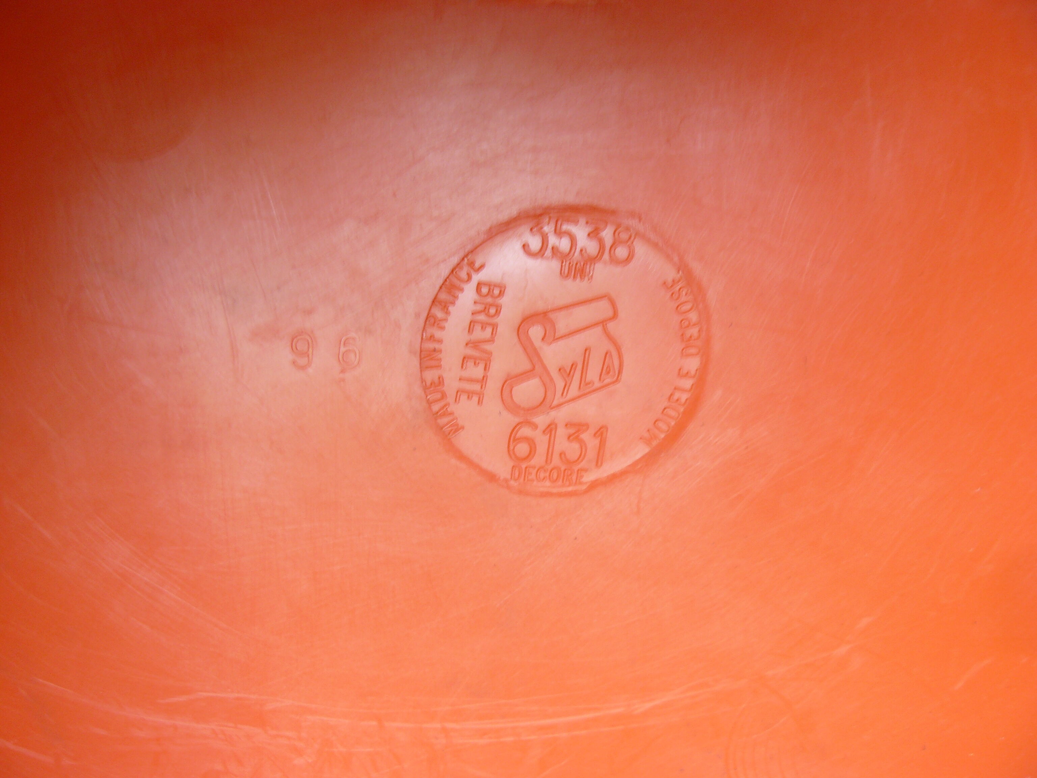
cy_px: 389
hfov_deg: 51.4
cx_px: 518
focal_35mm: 36
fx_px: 1078
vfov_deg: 39.7
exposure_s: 1/10
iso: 100
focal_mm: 6
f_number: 2.8
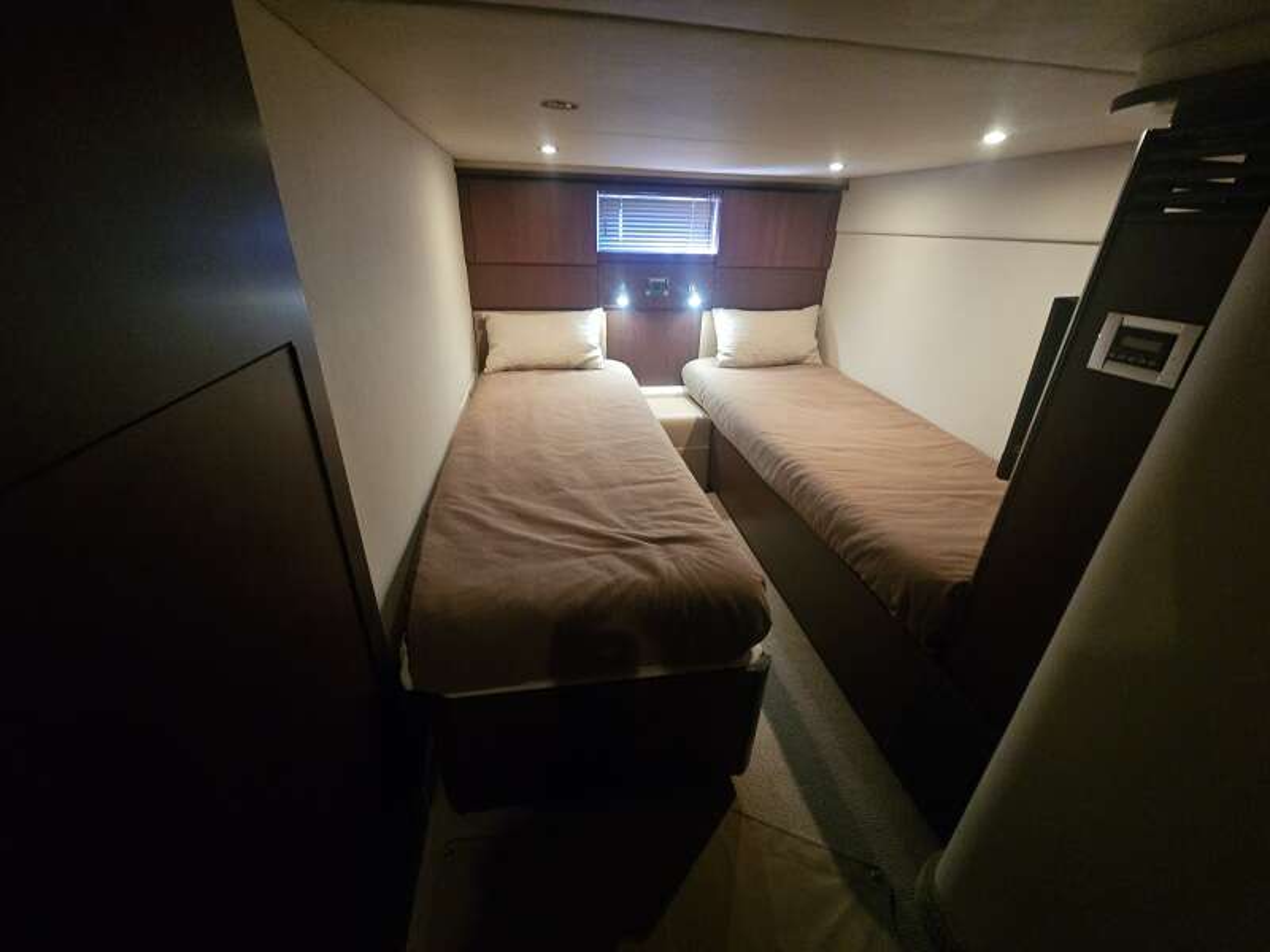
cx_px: 635
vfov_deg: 89.9
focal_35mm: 13
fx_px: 477
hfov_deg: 106.2
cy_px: 476
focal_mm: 2.2
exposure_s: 1/24
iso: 800
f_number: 2.2
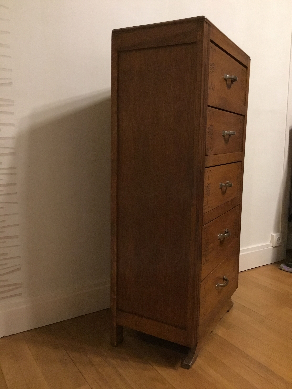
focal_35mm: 31
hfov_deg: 45.4
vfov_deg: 58.4
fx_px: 349
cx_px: 146
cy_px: 194
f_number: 2.4
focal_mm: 3.3
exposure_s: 1/17
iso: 500
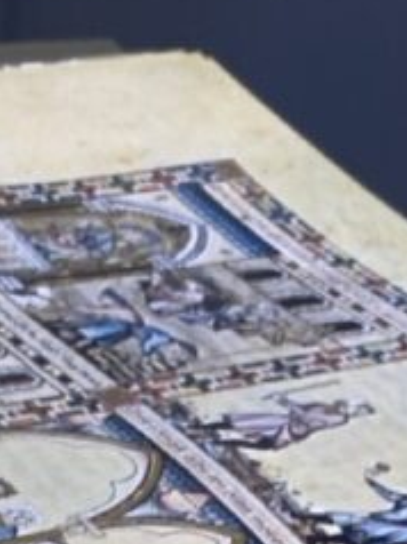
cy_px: 1026
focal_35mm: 112
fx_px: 1759
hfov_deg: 12.8
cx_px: -114
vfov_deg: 14.9
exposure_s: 1/120
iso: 64
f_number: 1.8
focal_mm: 4.25
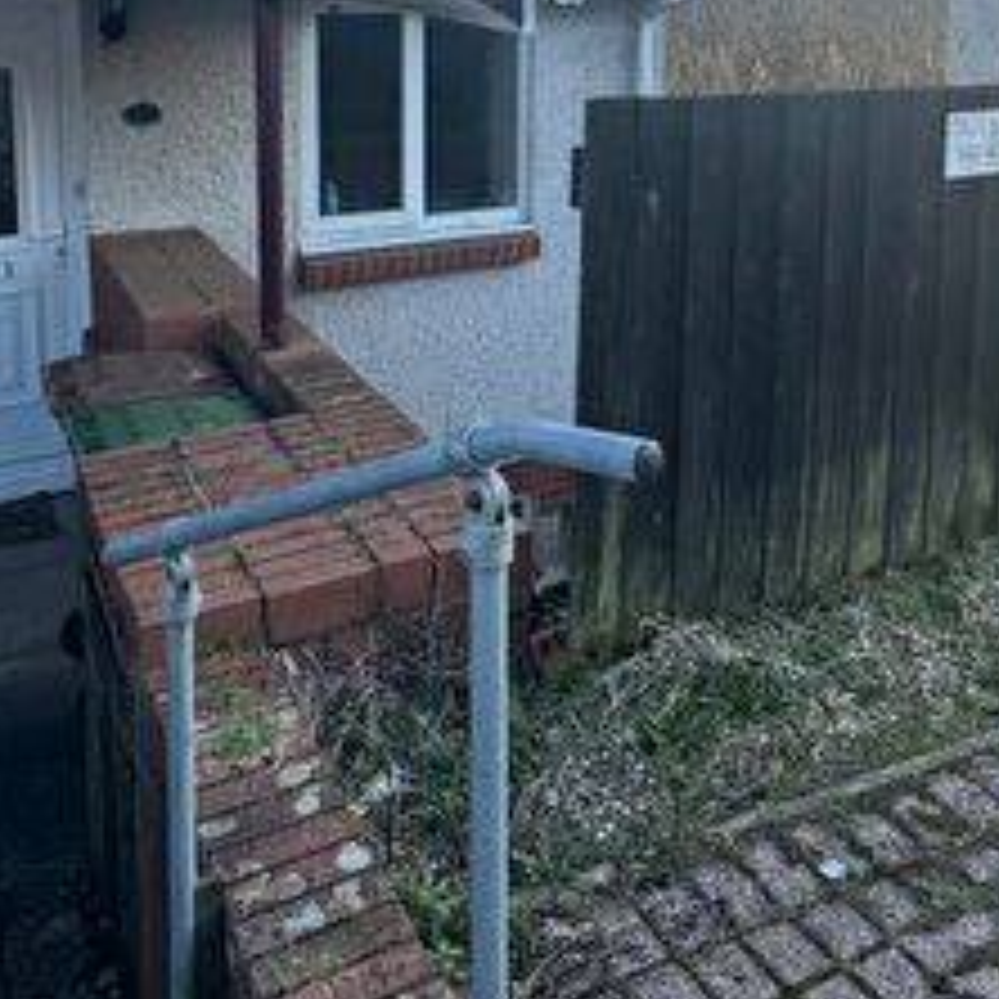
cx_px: 621
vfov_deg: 39.7
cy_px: 97
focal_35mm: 39
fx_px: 1273
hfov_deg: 42.5
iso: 40
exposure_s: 1/587
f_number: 2.2
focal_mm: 2.22
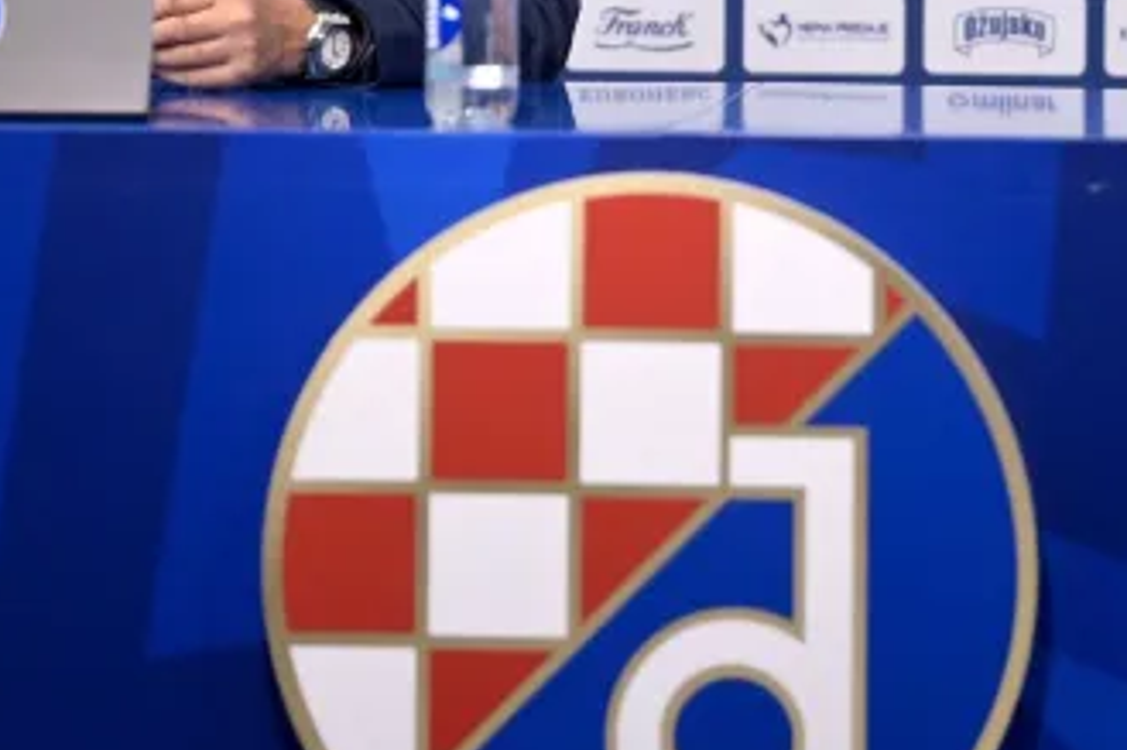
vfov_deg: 4.7
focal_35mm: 289
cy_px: 98
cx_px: 805
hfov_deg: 7.1
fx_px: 9042
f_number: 2.8
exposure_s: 1/640
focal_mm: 125
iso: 1000
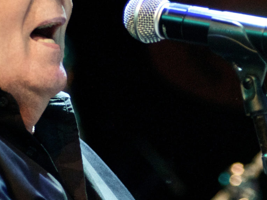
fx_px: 6342
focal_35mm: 822
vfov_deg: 1.8
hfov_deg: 2.4
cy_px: 103
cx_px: 179
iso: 3200
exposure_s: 1/250
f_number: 2.8
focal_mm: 170
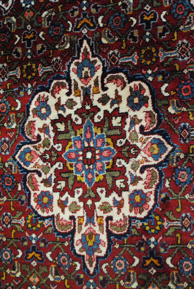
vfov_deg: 41.1
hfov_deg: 28.2
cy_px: 144
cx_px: 97
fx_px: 387
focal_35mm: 48
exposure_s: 1/30
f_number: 4.8
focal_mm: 32
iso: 1250
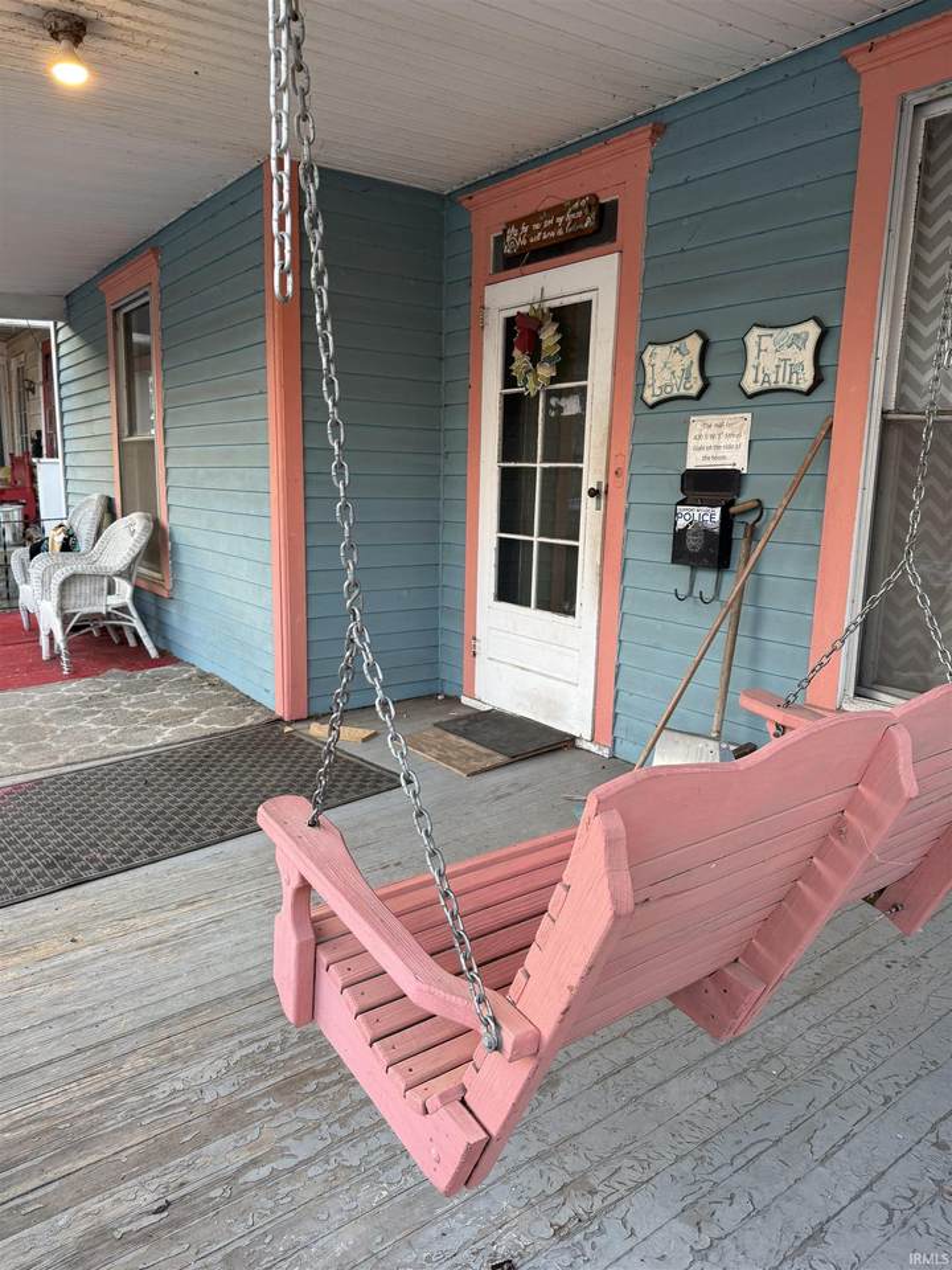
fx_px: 880
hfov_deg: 56.8
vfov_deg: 71.6
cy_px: 635
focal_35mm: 24
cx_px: 476
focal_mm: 6.76
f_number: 1.78
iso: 125
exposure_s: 1/120
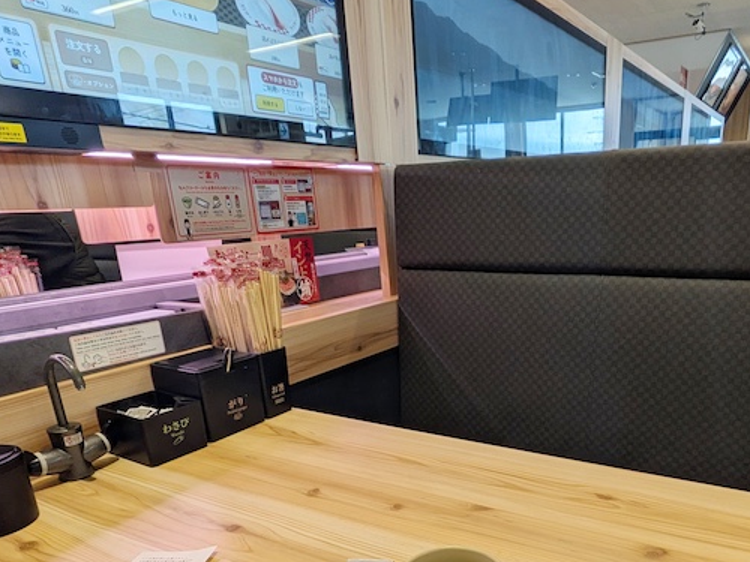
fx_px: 607
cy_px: 432
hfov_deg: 62.5
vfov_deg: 47.6
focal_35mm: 28
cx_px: 472
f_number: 2.2
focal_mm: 1.83
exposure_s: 1/140
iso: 46
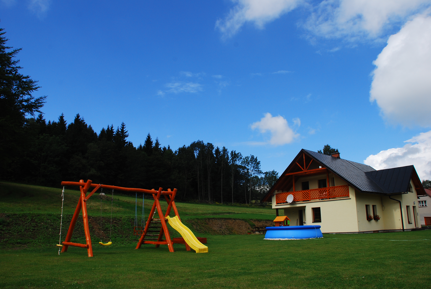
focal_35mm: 27
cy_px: 144
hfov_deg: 67.3
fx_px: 324
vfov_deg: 48.0
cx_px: 216
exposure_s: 1/400
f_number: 10
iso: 200
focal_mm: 18
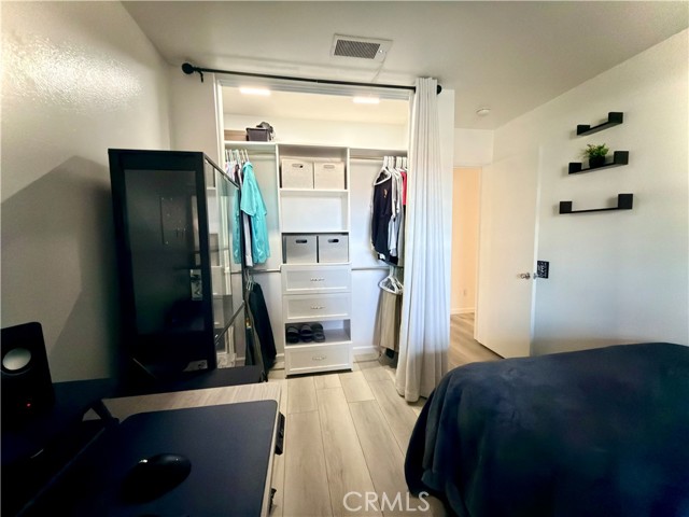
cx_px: 344
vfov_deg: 85.7
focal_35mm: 14
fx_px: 279
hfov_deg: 102.1
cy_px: 258
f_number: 2.2
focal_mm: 2.22
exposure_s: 1/17
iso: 640
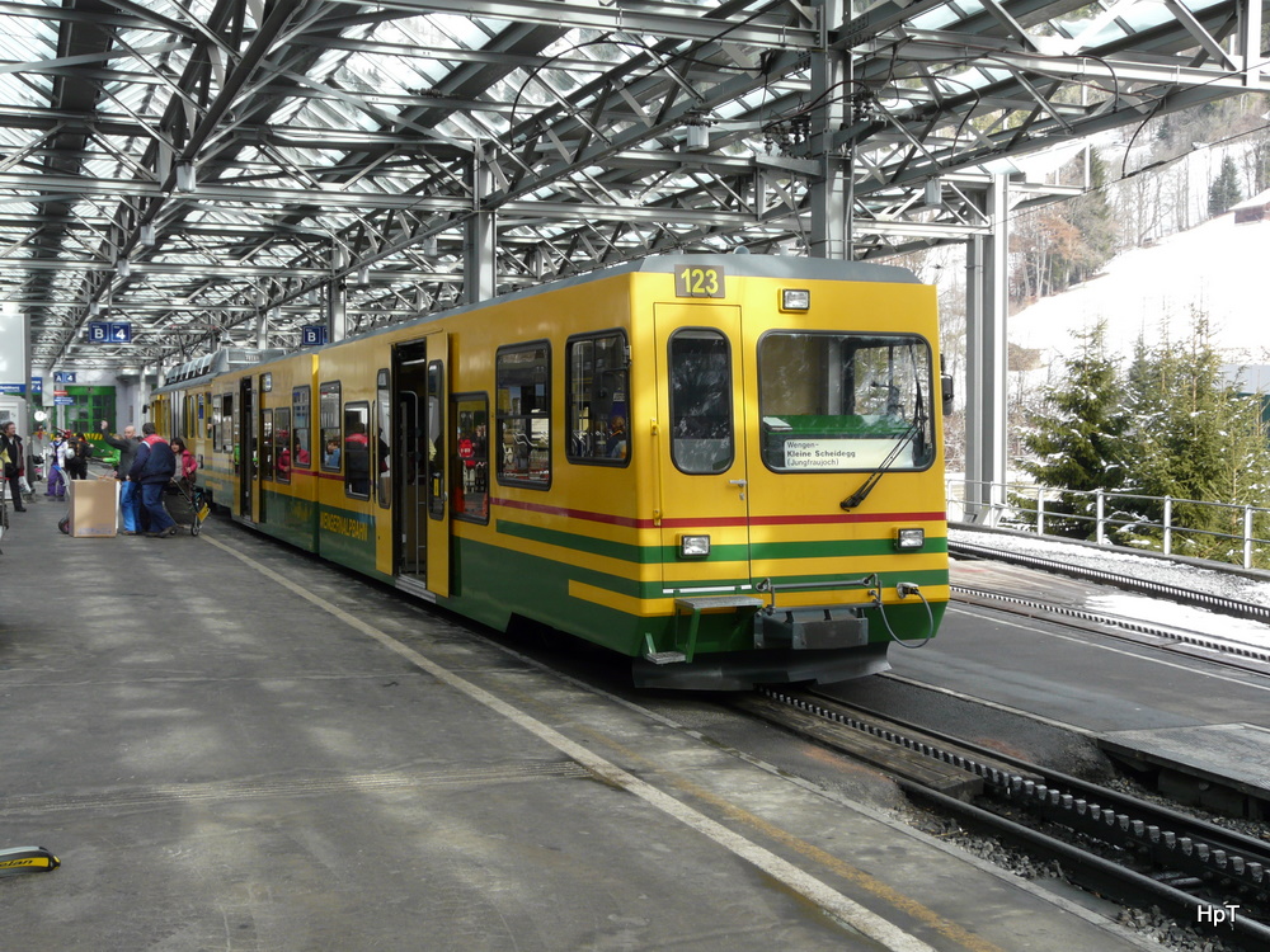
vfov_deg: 35.1
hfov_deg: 45.8
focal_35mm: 41
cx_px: 635
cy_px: 476
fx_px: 1504
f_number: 4
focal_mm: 6.7
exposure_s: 1/160
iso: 100
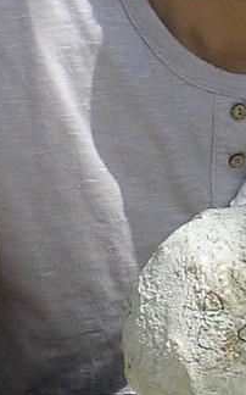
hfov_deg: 8.2
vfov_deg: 13.3
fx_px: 1666
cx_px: 402
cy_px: -12
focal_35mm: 155
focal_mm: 5.6
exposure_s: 1/1000
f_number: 3.5
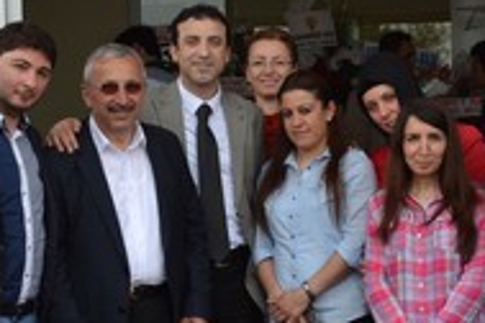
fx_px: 1859
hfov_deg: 14.7
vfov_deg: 9.9
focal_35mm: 138
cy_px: 168
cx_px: 421
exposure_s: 1/125
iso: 100
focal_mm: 26
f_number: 5.6
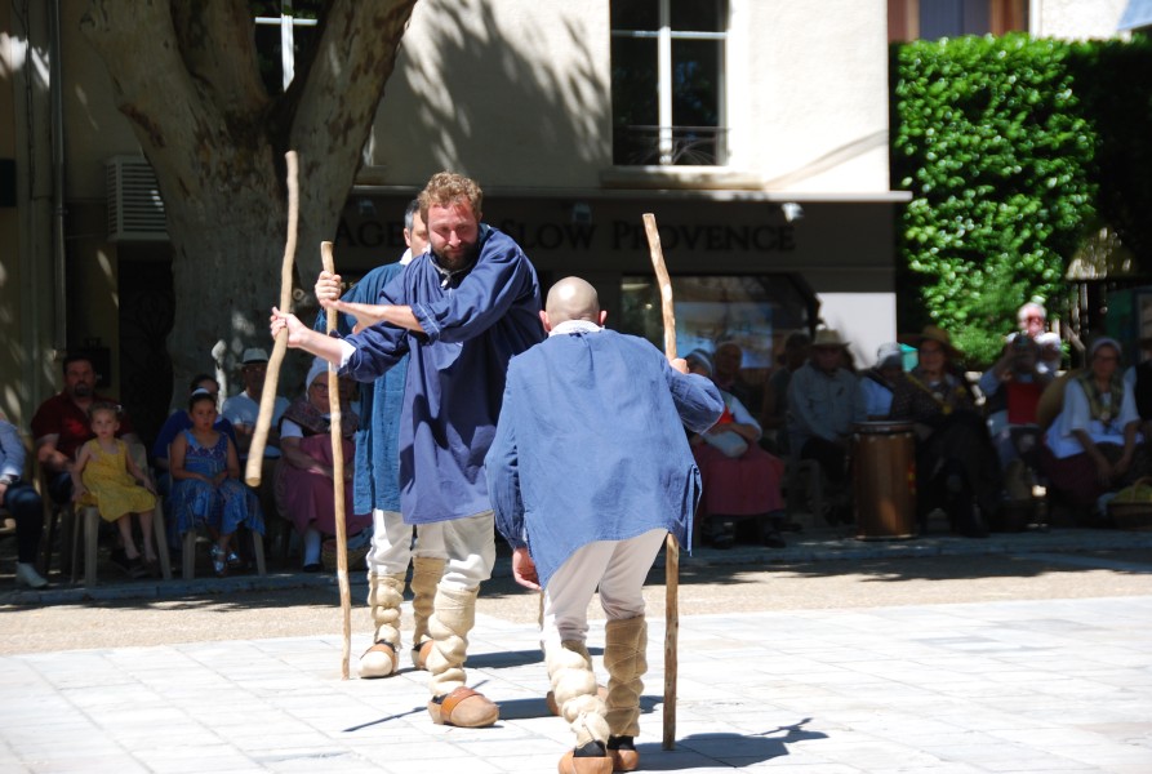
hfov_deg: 17.0
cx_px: 576
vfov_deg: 11.5
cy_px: 387
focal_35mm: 120
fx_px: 3849
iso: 200
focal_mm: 80
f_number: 5.3
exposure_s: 1/500
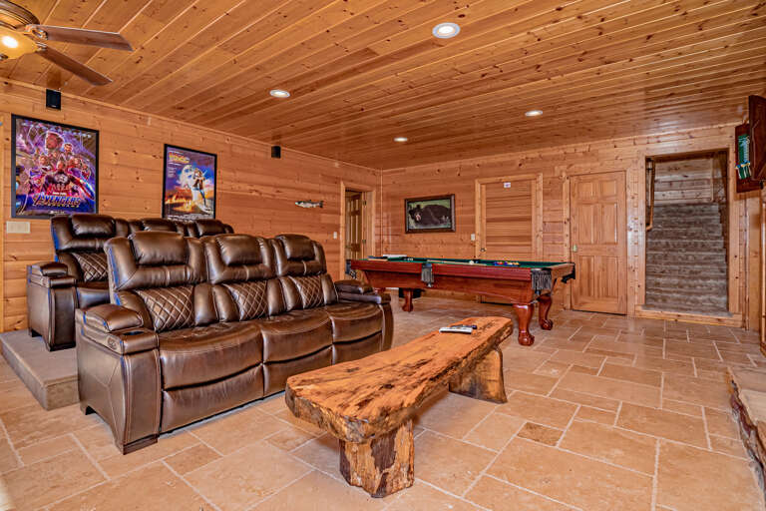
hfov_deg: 96.7
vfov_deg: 73.7
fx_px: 340
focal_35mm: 16
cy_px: 256
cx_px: 383
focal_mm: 16
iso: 1000
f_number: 8
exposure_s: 1/200
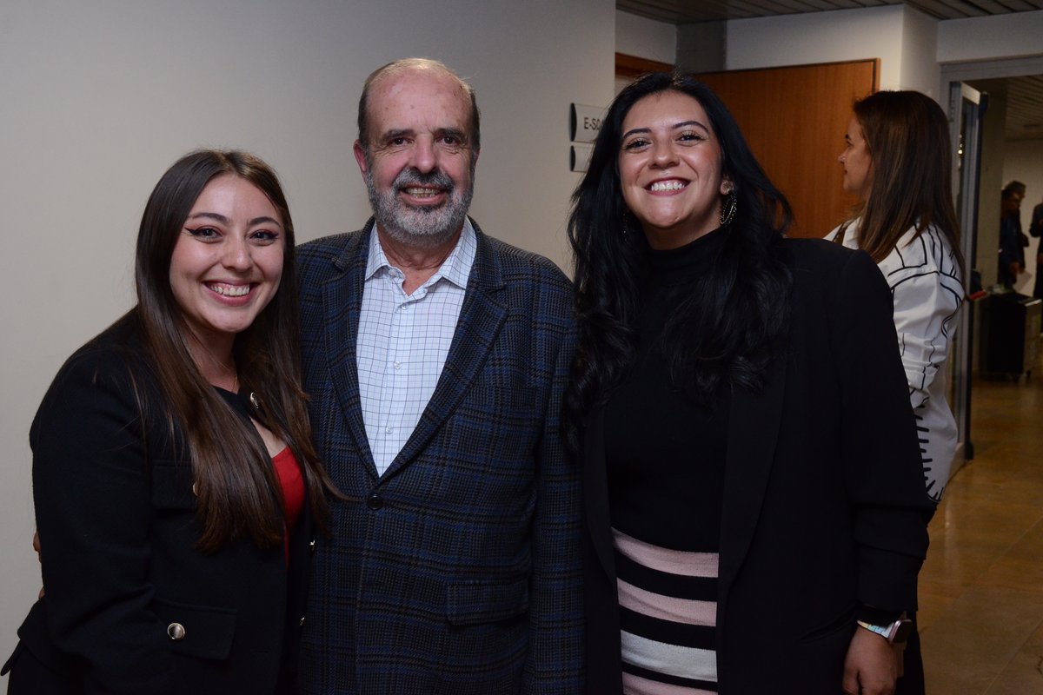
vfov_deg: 29.9
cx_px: 522
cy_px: 348
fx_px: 1304
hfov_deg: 43.6
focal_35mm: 45
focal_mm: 30
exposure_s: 1/100
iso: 1600
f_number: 5.6
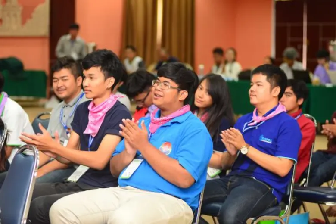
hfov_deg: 20.4
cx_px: 168
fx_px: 933
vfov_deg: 13.7
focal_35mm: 100
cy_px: 112
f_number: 2.8
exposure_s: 1/125
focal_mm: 100
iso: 2500
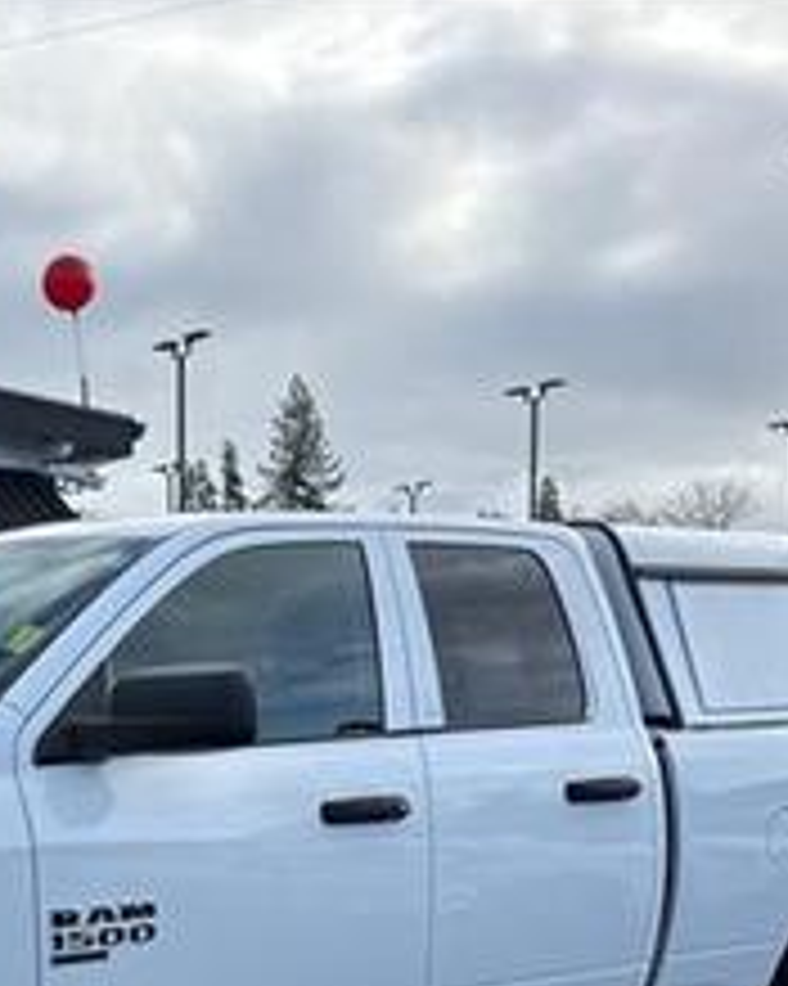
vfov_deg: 33.5
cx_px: 63
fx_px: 1575
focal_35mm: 54
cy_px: 828
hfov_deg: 27.0
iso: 80
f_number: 1.78
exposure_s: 1/2907
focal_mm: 6.76
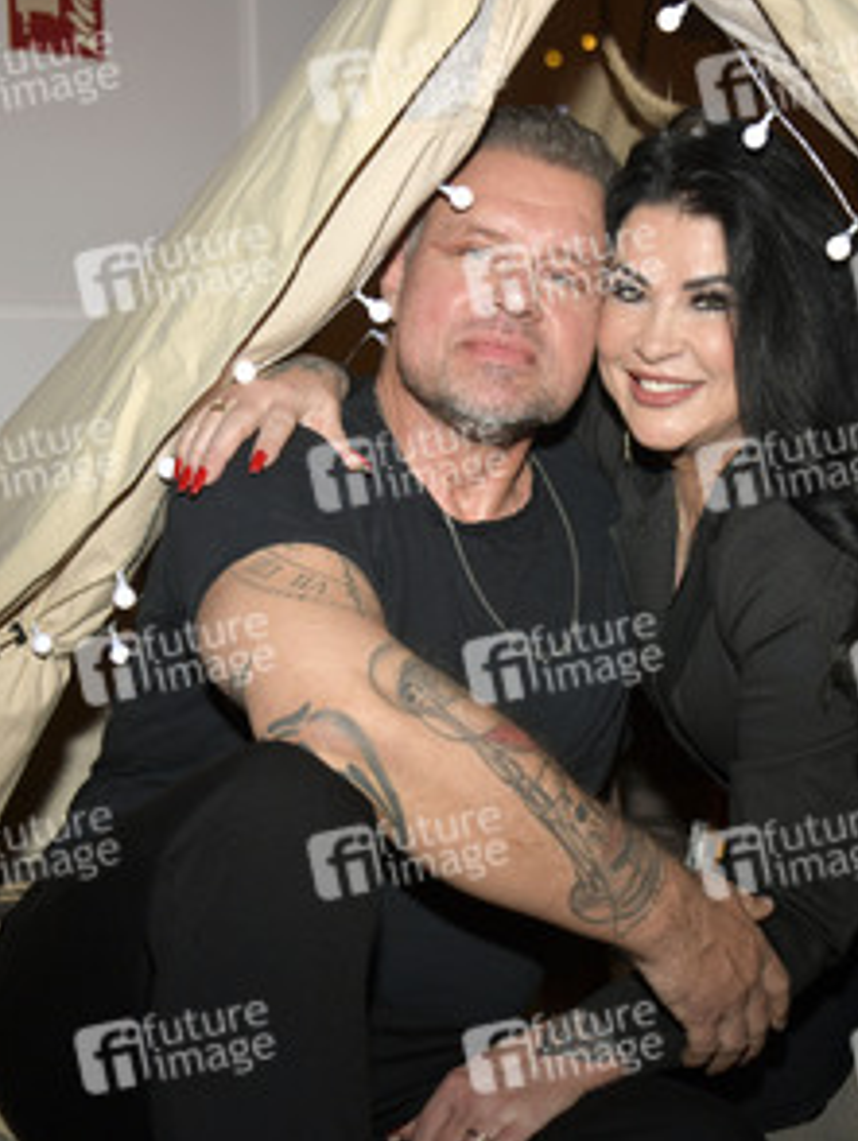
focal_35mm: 56
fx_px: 1848
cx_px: 460
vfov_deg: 34.3
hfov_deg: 26.1
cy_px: 563
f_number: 6.3
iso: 640
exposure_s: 1/250
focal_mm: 38
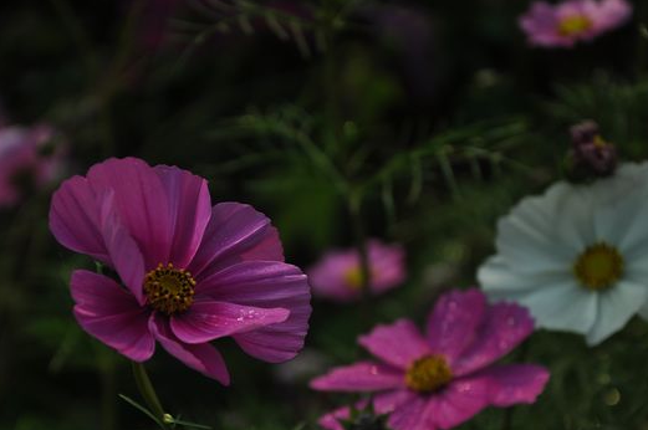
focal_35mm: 212
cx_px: 332
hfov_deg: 9.7
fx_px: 3805
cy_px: 285
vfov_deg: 6.5
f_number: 5.6
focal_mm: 105
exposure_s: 1/320
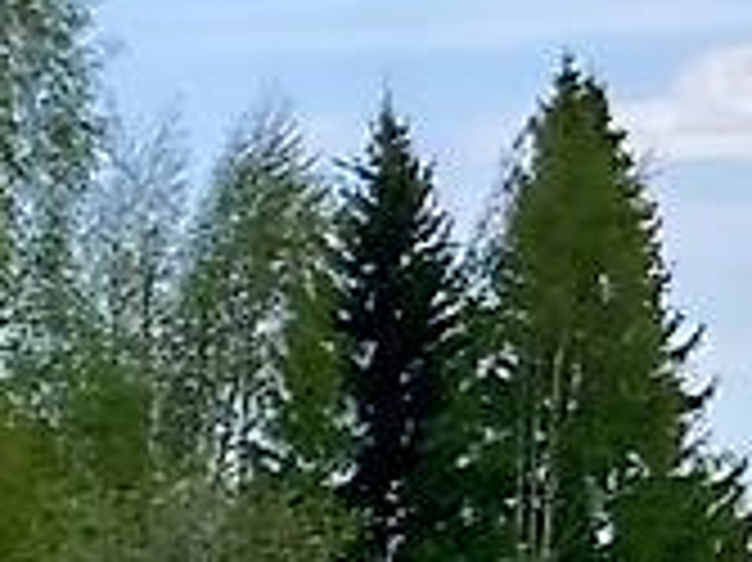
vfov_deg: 7.9
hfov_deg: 9.0
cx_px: 2121
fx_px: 4059
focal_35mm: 187
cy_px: 49
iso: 32
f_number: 1.8
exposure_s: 1/1543
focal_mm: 4.25
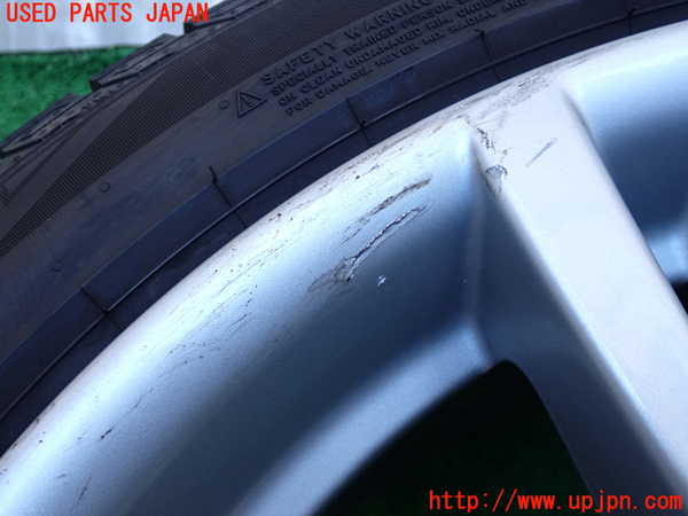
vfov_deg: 35.1
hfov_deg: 45.8
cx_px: 344
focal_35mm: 41
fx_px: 815
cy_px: 258
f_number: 2.8
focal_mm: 7.31
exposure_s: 1/125
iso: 250
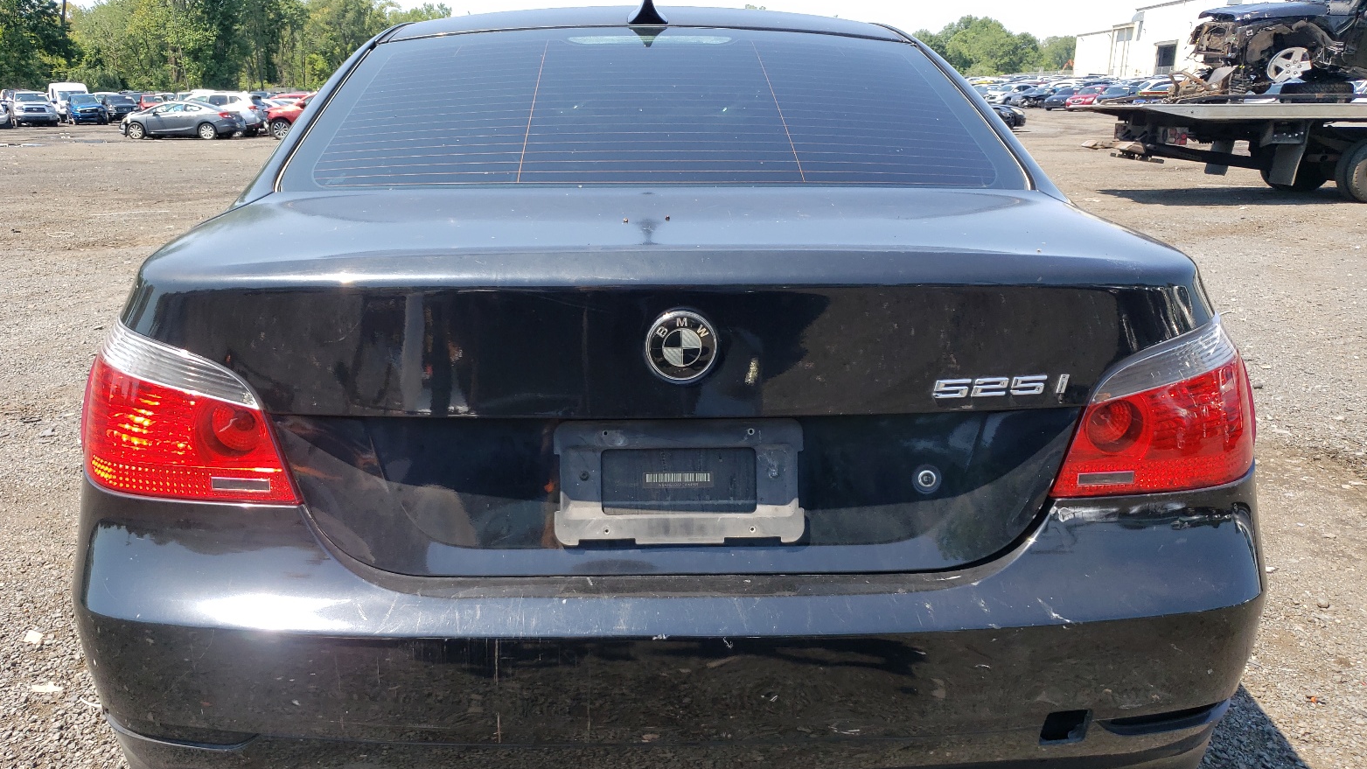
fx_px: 1051
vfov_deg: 40.1
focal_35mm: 29
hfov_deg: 66.1
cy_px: 430
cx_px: 671
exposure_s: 1/1000
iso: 50
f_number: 1.5
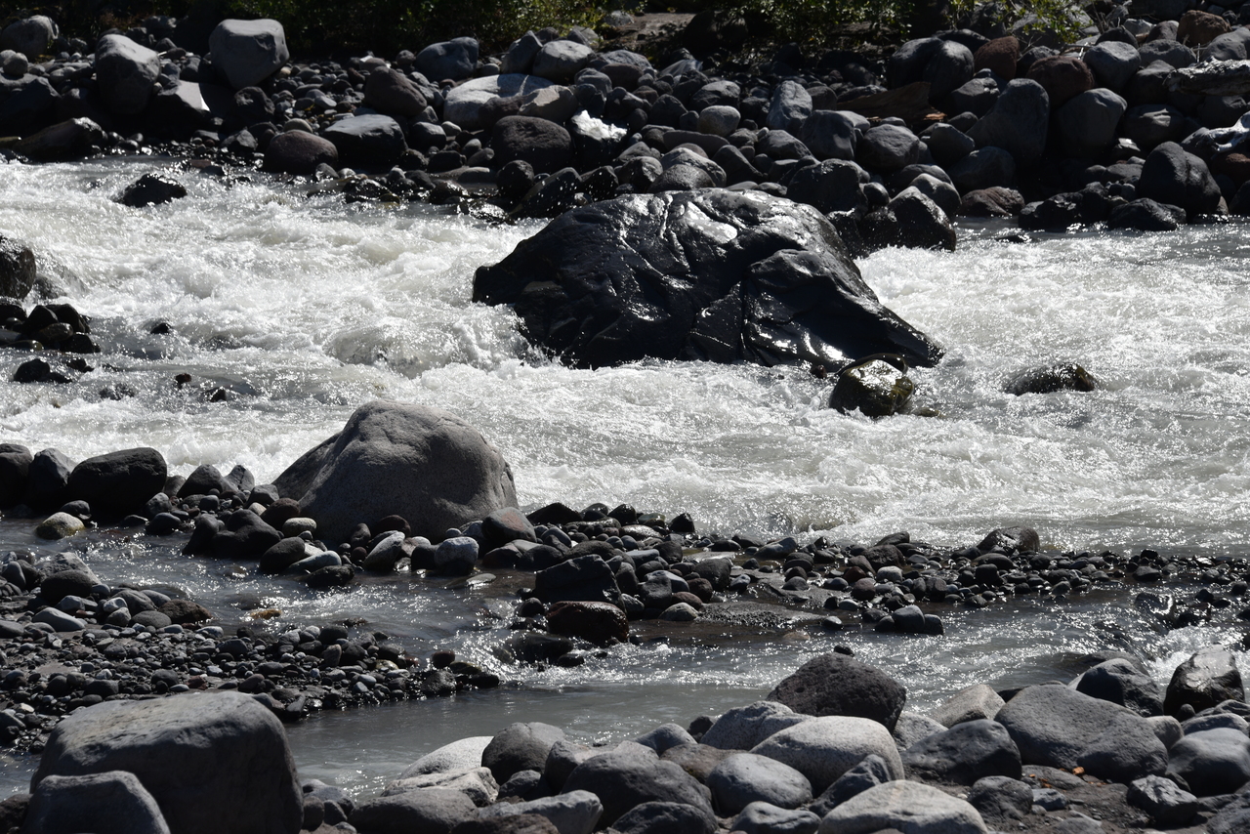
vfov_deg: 10.2
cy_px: 417
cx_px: 625
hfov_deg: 15.2
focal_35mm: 135
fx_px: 4688
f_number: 10
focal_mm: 135
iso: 100
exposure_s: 1/400
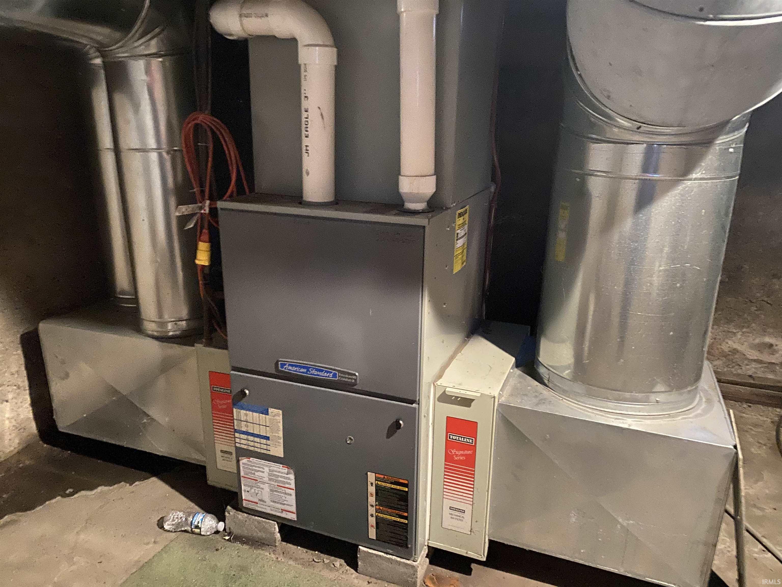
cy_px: 294
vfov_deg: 53.1
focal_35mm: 26
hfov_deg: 67.3
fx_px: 587
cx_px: 391
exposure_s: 1/9
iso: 400
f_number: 1.8
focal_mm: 4.25
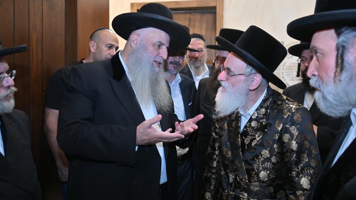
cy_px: 85
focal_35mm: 32
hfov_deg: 61.0
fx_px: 302
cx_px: 176
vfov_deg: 36.6
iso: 640
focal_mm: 30
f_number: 4
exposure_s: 1/200
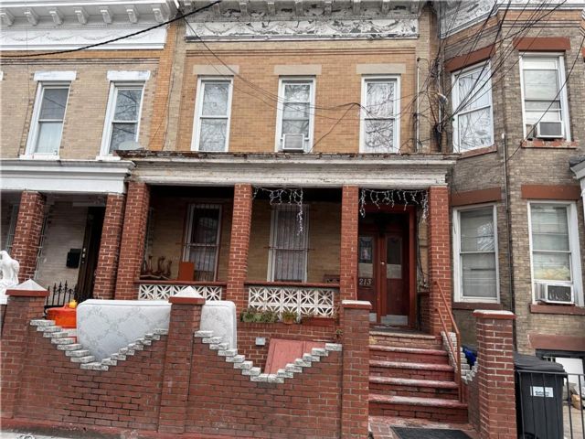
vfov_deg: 56.8
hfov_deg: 71.6
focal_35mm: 24
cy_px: 220
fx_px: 406
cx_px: 292
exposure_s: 1/571
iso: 80
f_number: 1.78
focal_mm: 6.76
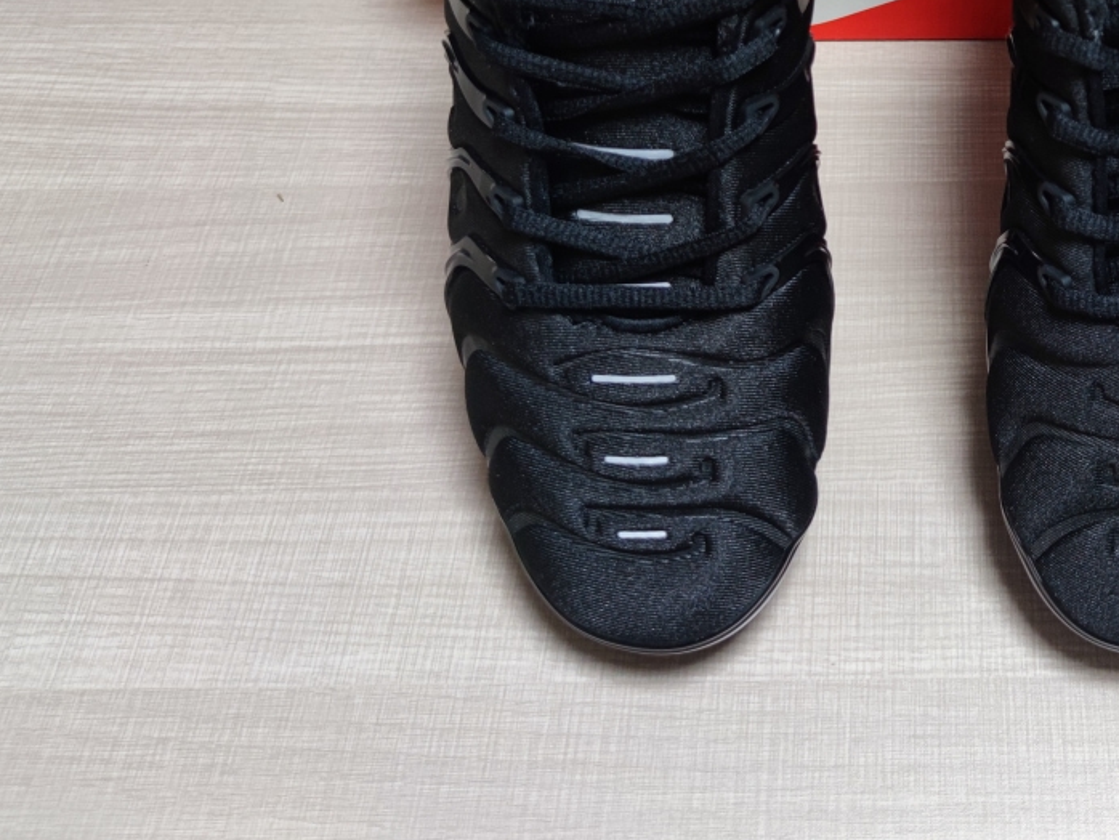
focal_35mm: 44
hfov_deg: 40.6
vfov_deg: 31.4
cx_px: 939
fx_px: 1423
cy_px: 88
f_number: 1.69
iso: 285
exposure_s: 1/53
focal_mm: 6.72
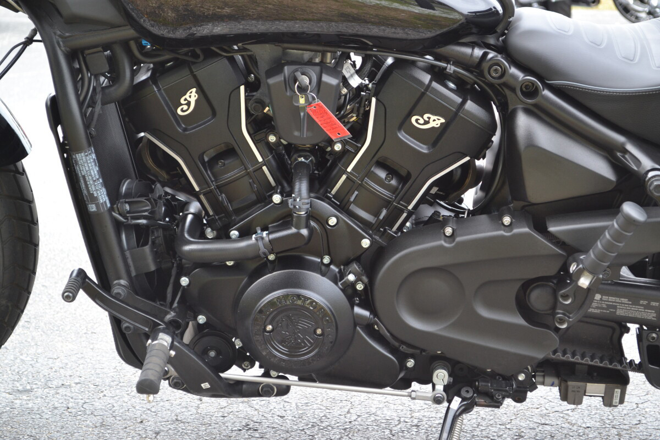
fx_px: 1512
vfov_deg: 16.6
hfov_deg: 24.6
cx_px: 330
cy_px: 220
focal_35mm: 82
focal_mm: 55
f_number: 5.6
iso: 400
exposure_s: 1/80
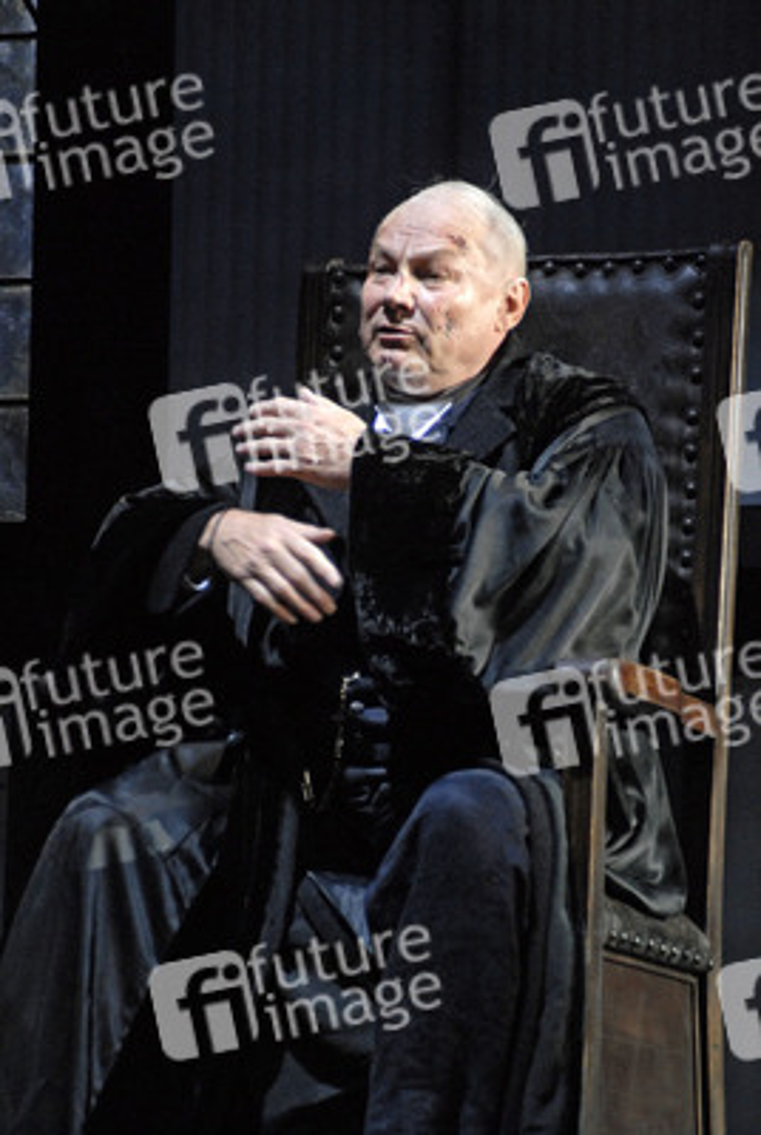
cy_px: 568
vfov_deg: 9.4
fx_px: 6872
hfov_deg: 6.3
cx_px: 380
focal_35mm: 218
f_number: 4.5
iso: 1000
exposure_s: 1/100
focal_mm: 145
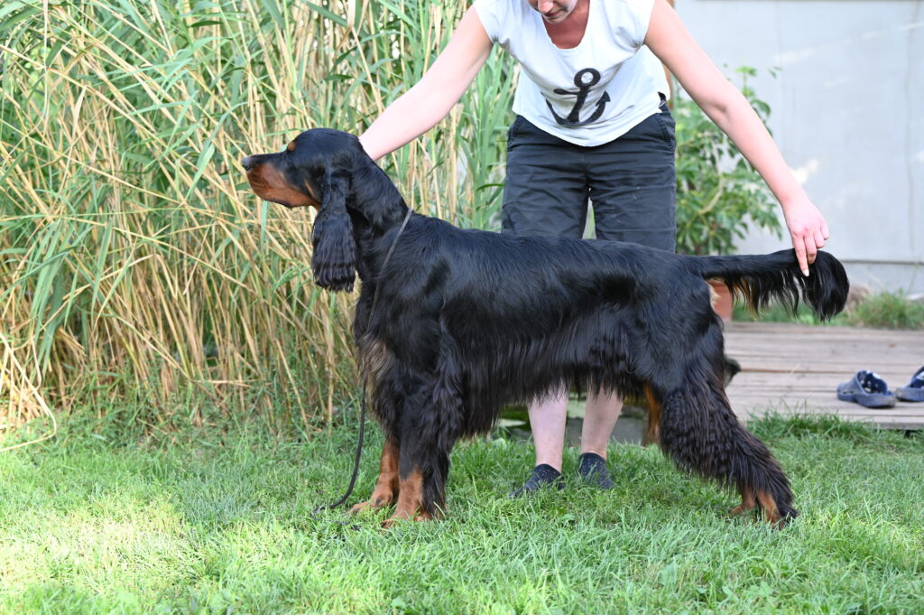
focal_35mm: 78
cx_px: 462
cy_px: 308
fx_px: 2000
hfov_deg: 26.0
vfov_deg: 17.5
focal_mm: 78
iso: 400
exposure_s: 1/250
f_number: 4
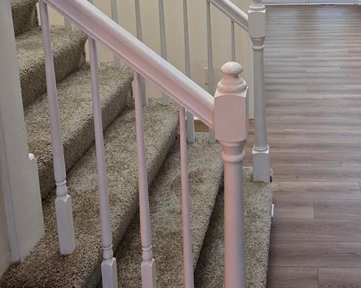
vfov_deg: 30.7
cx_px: 278
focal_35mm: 47
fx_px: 502
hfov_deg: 38.4
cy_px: 30
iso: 500
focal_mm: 6.3
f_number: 1.7
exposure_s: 1/120
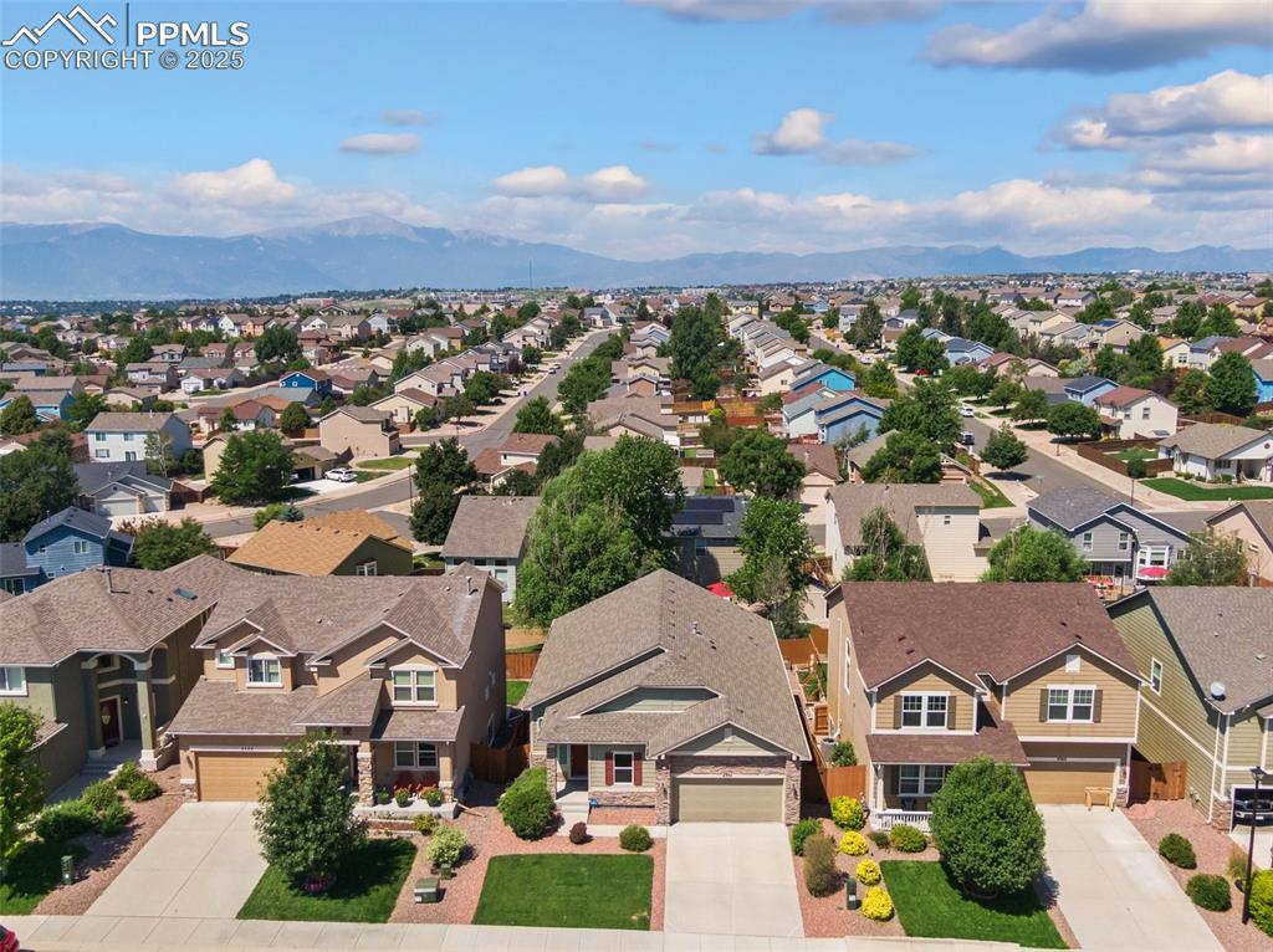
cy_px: 476
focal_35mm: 29
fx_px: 1065
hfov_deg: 61.7
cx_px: 636
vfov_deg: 48.2
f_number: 3
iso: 100
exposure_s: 1/60
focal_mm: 5.11
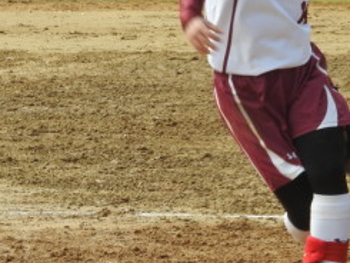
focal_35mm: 490
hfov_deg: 4.0
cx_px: 273
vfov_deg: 3.0
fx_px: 4957
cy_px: 100
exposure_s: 1/200
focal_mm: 35.8
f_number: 5.3
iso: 100
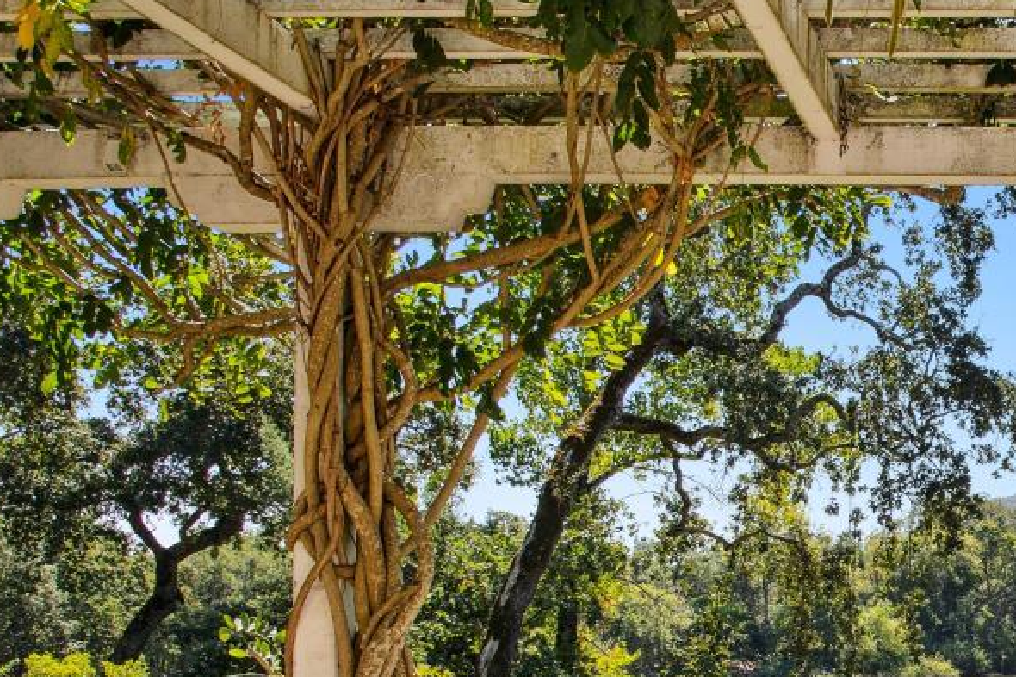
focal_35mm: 61
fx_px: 1721
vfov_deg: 21.6
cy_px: 641
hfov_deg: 30.0
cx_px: 1076
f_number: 8
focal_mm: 24
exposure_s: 1/640
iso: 400
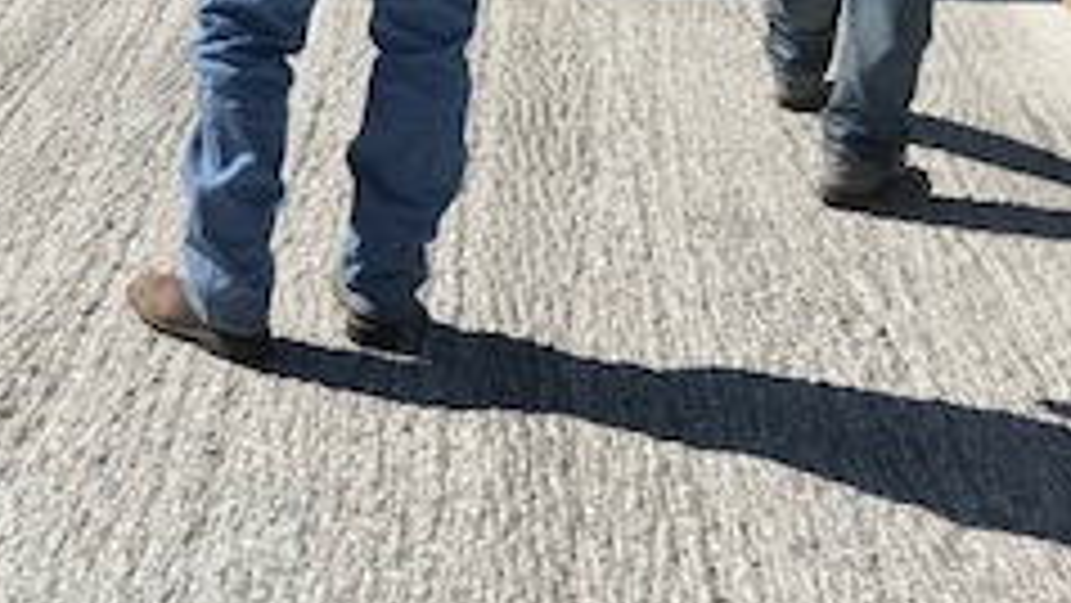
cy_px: 99
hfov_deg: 25.0
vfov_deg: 14.6
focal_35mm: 82
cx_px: 72
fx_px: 2329
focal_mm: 3.99
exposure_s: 1/4367
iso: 20
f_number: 1.8
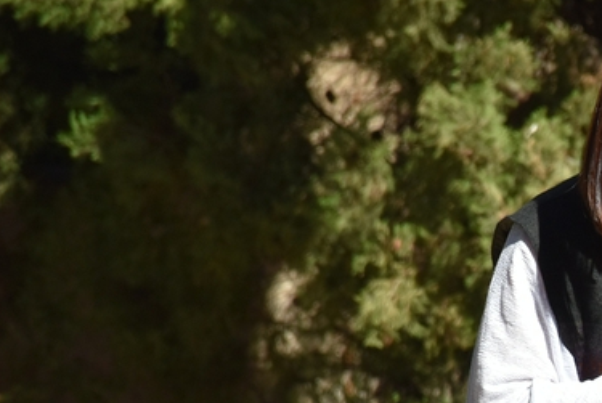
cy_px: 413
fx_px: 8438
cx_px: 718
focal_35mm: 504
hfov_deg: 4.1
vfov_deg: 2.7
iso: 400
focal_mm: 140
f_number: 5.6
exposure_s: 1/1600
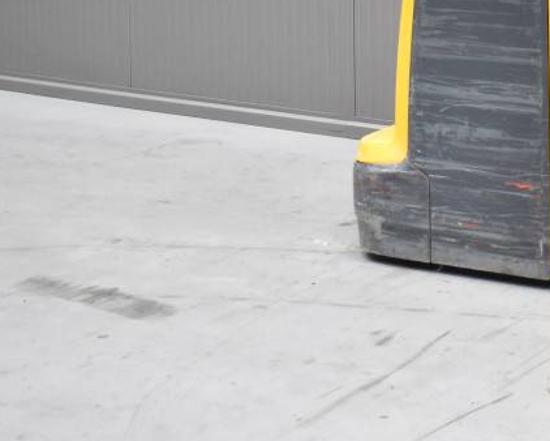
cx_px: 635
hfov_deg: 19.0
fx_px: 1563
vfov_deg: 15.5
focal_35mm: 96
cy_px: -69
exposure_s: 1/40
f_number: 4.5
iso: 1600
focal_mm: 24
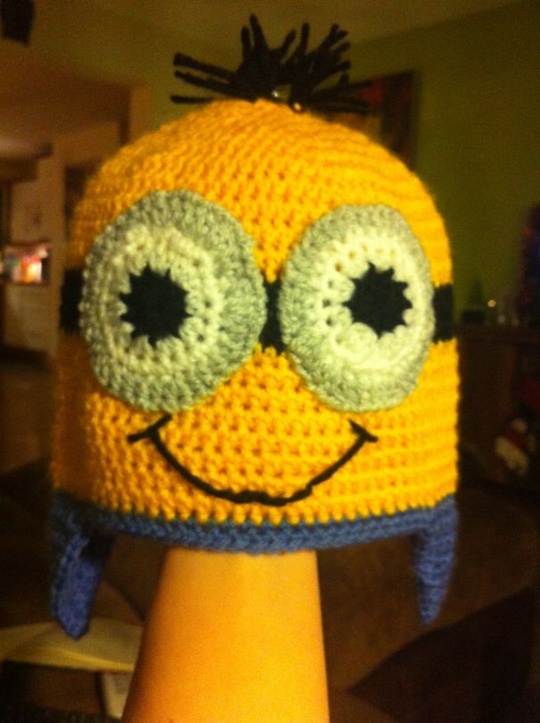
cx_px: 270
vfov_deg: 52.7
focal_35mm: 35
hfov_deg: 40.6
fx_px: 730
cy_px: 362
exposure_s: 1/15
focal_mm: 3.85
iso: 400
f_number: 2.8
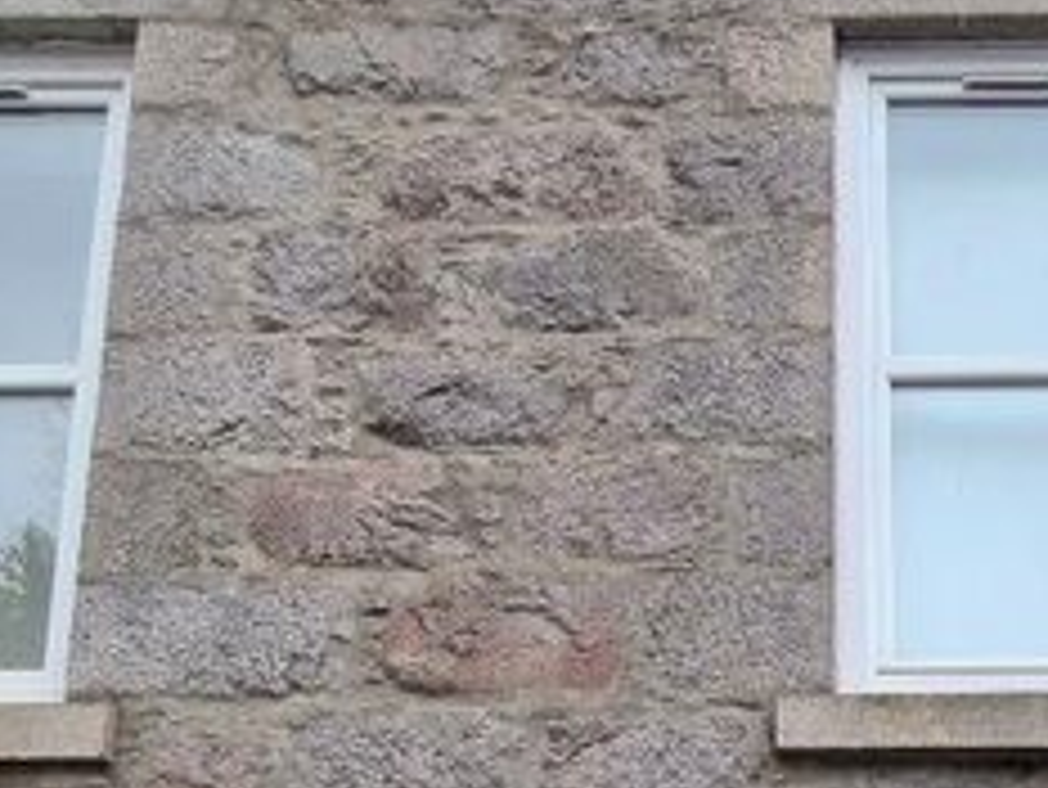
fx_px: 1181
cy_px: 993
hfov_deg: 44.1
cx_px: 918
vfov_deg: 30.2
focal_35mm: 39
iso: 50
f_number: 2.2
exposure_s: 1/206
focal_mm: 2.2
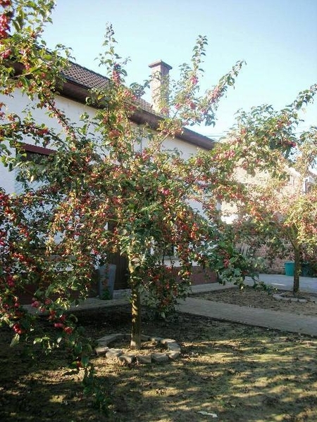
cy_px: 211
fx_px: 391
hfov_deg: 44.2
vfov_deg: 56.8
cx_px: 158
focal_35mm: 32
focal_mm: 5.7
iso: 80
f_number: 2.9
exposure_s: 1/250
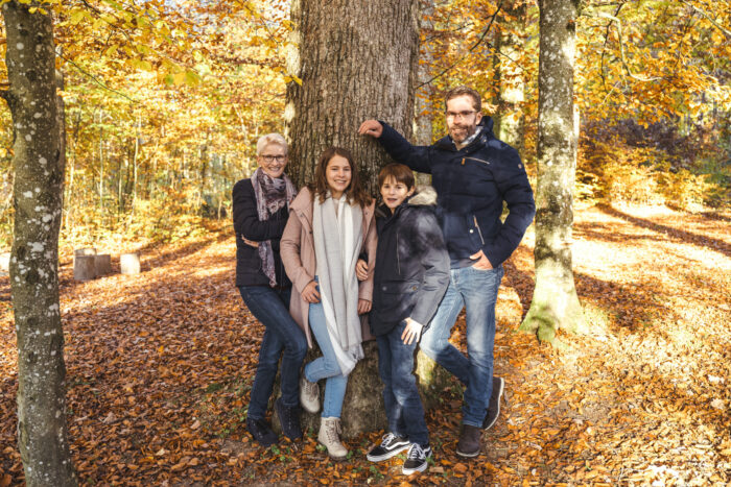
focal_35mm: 35
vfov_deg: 37.9
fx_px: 711
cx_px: 366
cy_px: 244
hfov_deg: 54.4
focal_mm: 35
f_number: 3.2
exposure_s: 1/100
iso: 250
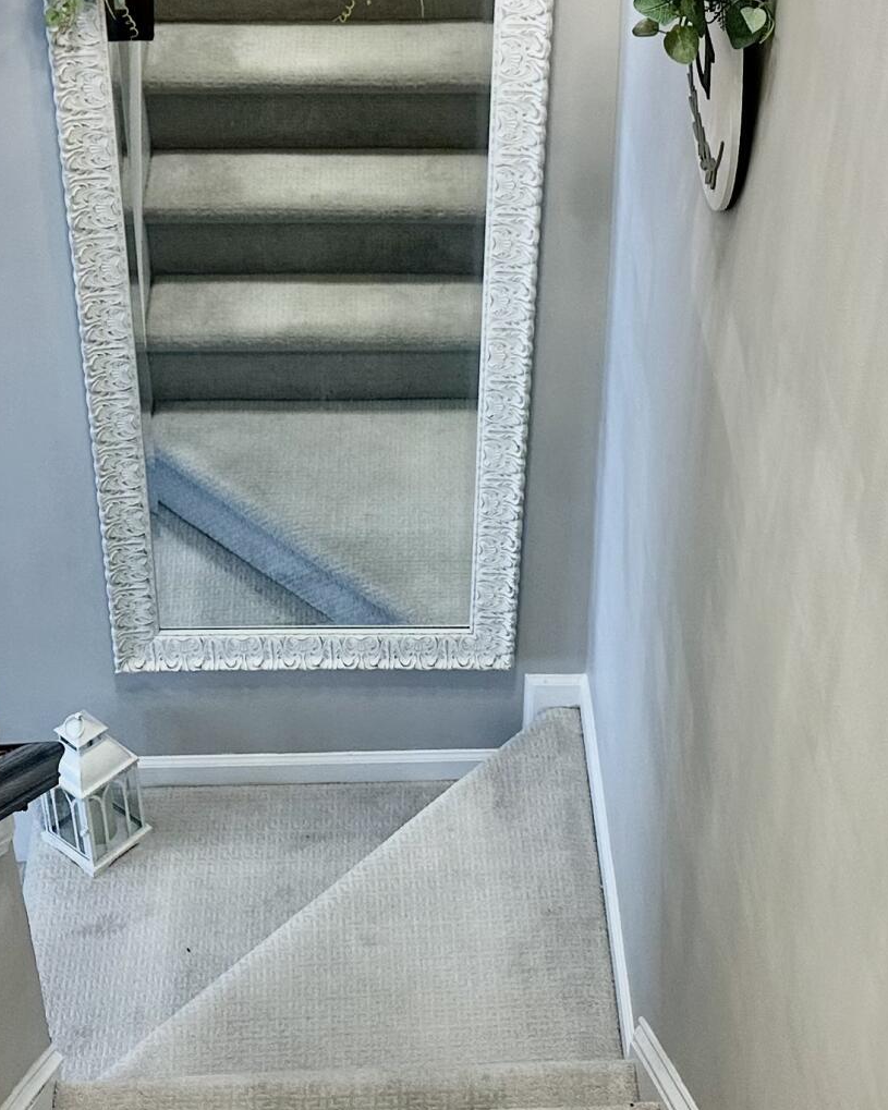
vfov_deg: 27.5
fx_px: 2267
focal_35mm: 69
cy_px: 560
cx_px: 454
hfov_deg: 22.2
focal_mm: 6.86
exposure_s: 1/60
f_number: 1.78
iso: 125
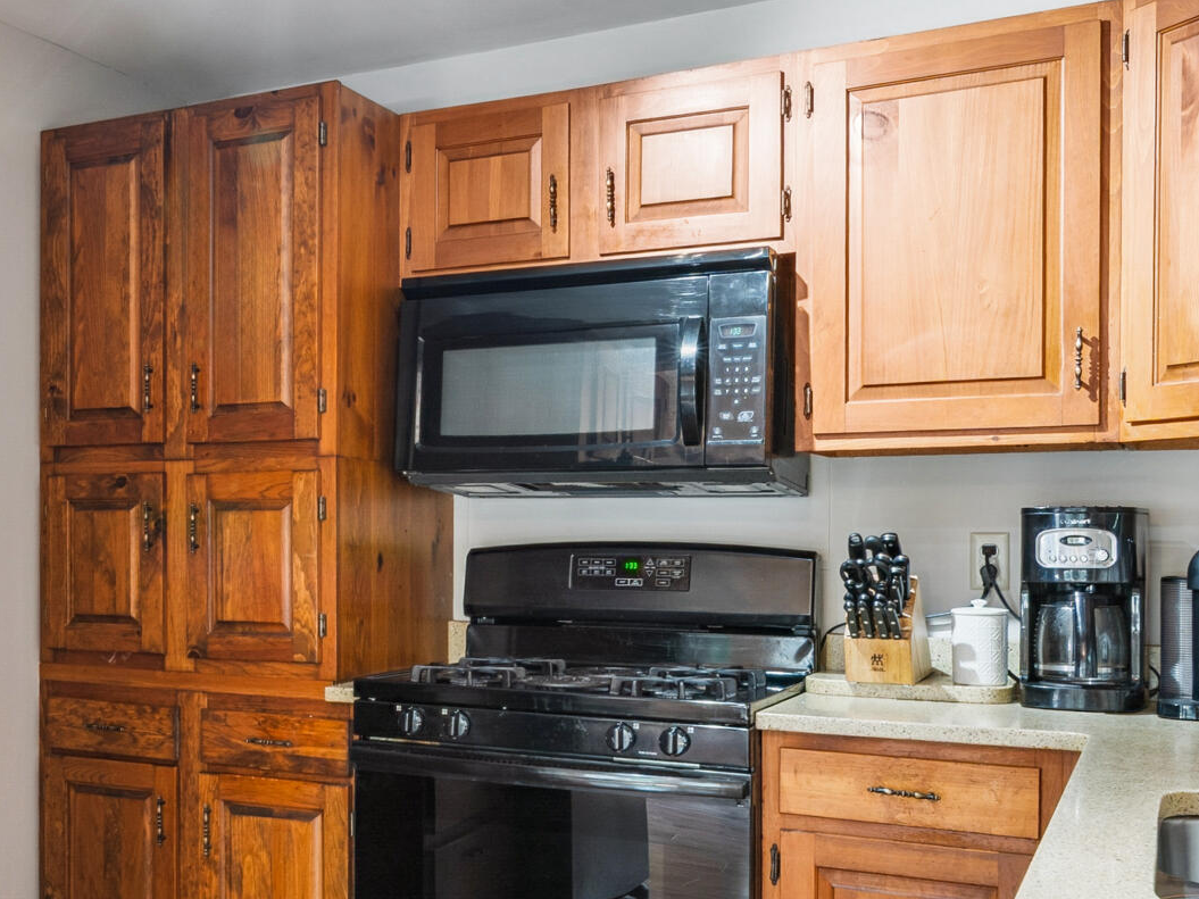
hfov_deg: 43.1
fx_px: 1420
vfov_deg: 34.9
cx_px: 193
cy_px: 578
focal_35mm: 41
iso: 320
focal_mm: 15
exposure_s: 1/1.25
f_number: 9
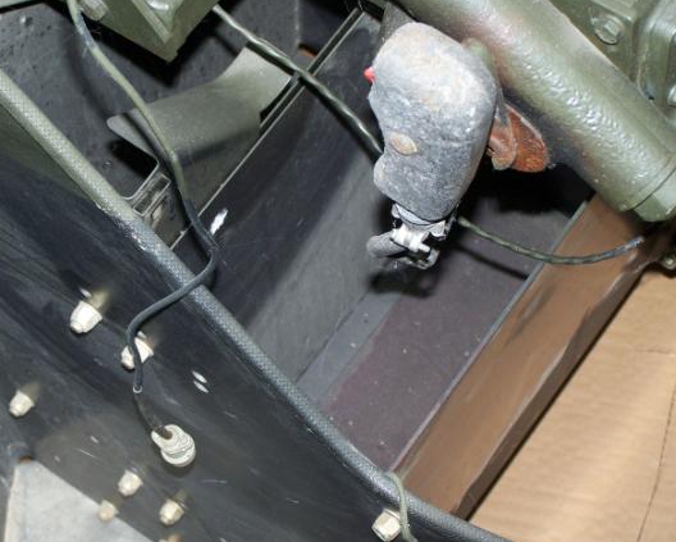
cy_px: 242
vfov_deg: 15.9
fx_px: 1942
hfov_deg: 19.7
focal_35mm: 97
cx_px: 277
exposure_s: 1/80
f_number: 3.2
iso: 80
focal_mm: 13.7
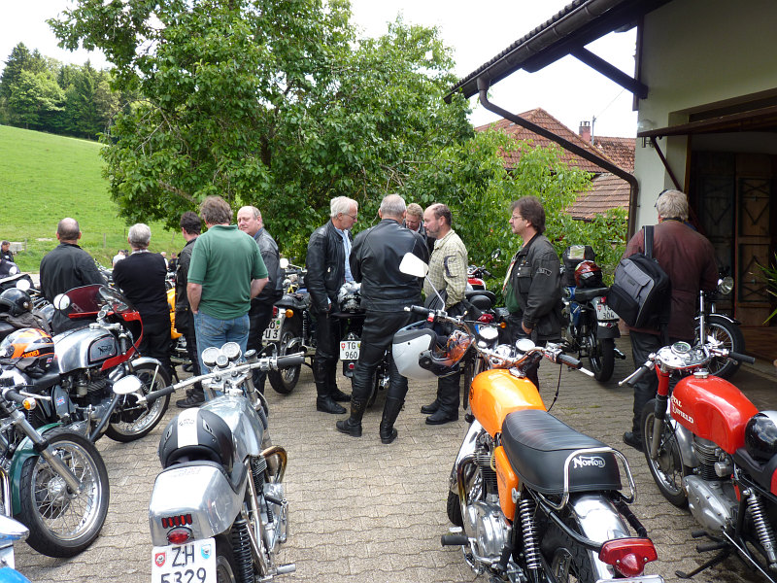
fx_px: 696
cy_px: 292
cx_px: 388
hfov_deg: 58.4
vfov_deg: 45.4
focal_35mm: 31
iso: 80
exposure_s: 1/125
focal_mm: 5.4
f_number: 3.2
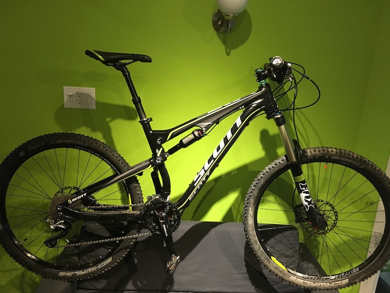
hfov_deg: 61.7
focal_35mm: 29
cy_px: 146
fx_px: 327
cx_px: 195
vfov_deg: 48.2
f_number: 2.2
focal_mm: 4.15
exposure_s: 1/17
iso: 200
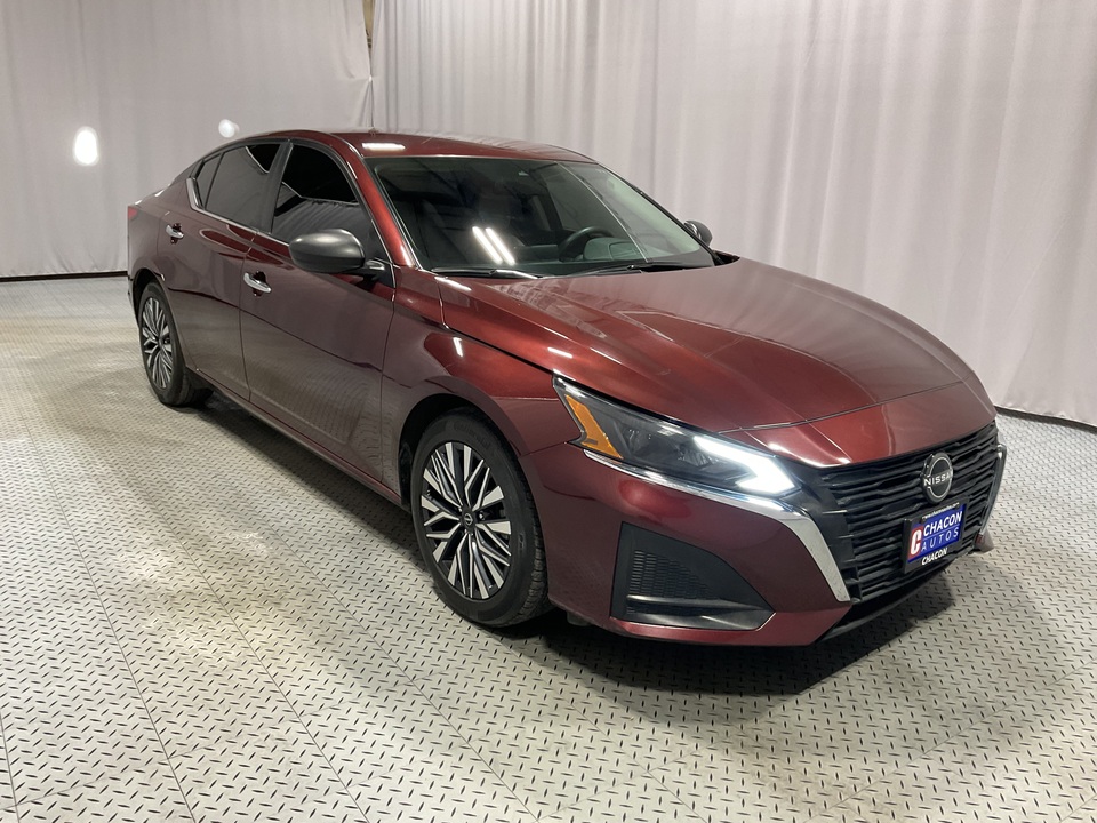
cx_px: 548
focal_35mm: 29
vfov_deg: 48.2
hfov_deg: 61.7
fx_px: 919
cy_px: 412
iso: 80
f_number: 1.8
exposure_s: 1/60
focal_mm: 3
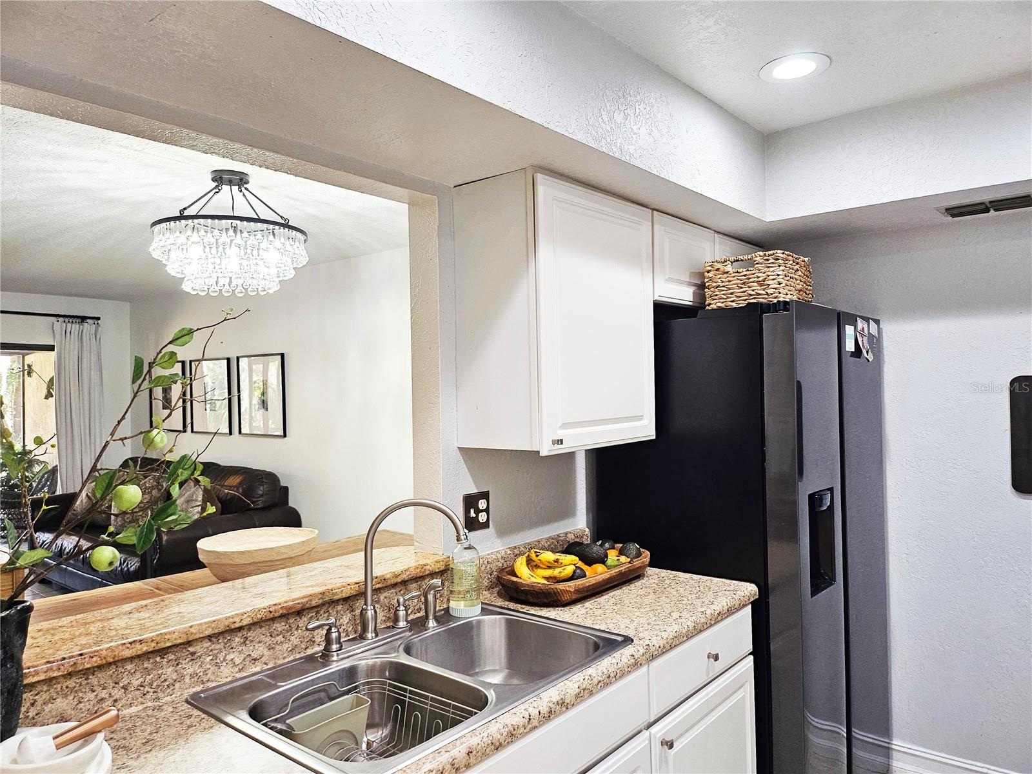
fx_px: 716
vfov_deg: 56.8
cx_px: 516
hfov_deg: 71.6
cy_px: 387
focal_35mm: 24
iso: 200
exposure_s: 1/120
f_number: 1.8
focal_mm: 5
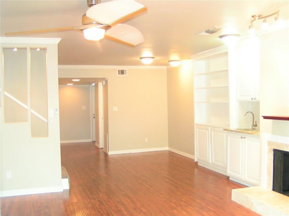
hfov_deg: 49.0
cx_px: 144
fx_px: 317
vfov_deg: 37.7
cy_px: 108
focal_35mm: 38
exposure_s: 1/15
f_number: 2.8
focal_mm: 5.8
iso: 200
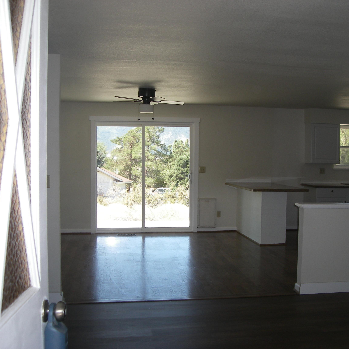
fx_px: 513
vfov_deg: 37.6
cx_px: 218
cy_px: 175
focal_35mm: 45
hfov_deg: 37.3
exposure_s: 1/125
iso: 64
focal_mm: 6.2
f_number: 2.7
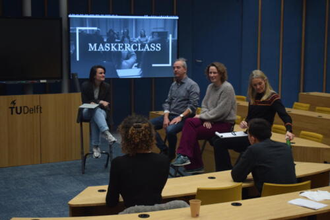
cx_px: 165
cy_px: 110
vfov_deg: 22.6
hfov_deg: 33.4
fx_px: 550
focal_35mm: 60
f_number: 5
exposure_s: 1/100
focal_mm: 40
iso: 800
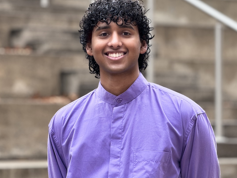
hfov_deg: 12.7
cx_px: 101
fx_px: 1061
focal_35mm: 155
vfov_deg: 9.6
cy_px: 79
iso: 80
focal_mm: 15.66
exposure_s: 1/99
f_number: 2.8
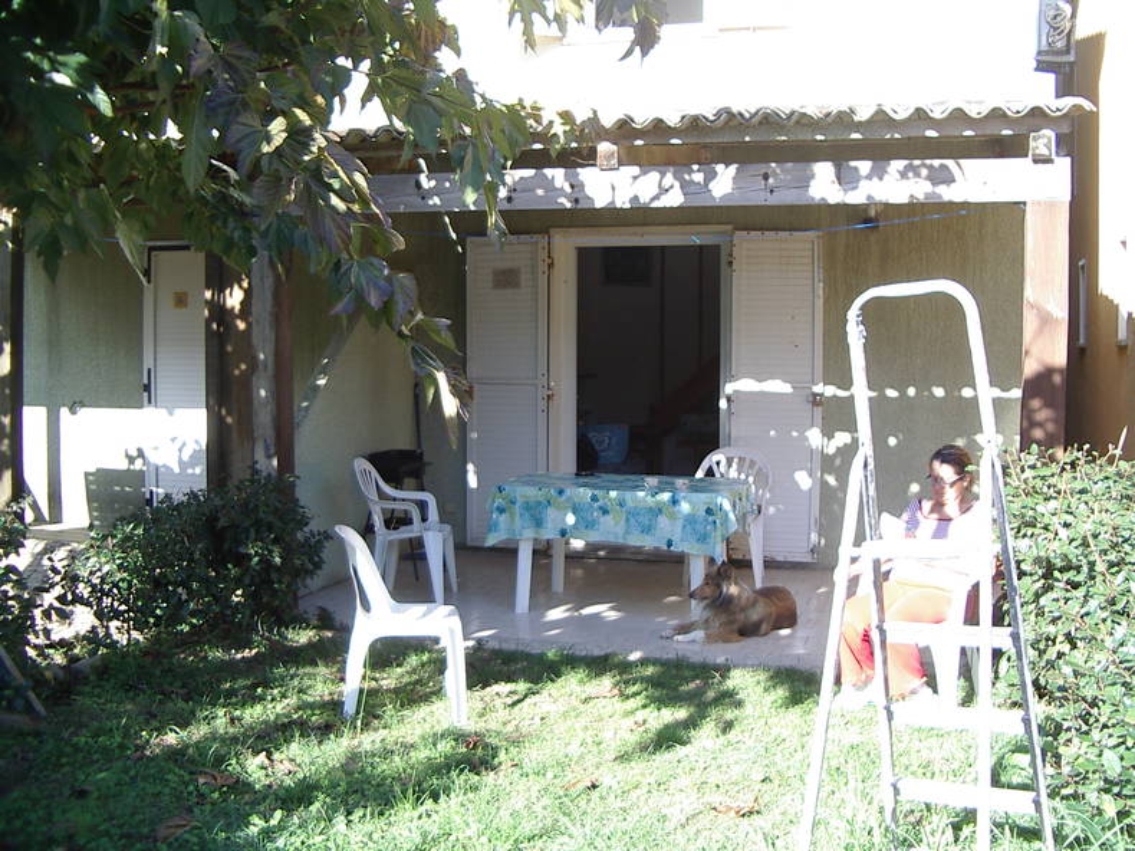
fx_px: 1246
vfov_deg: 37.7
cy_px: 426
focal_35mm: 38
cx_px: 568
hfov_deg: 49.0
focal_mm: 5.8
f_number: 2.6
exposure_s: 1/160
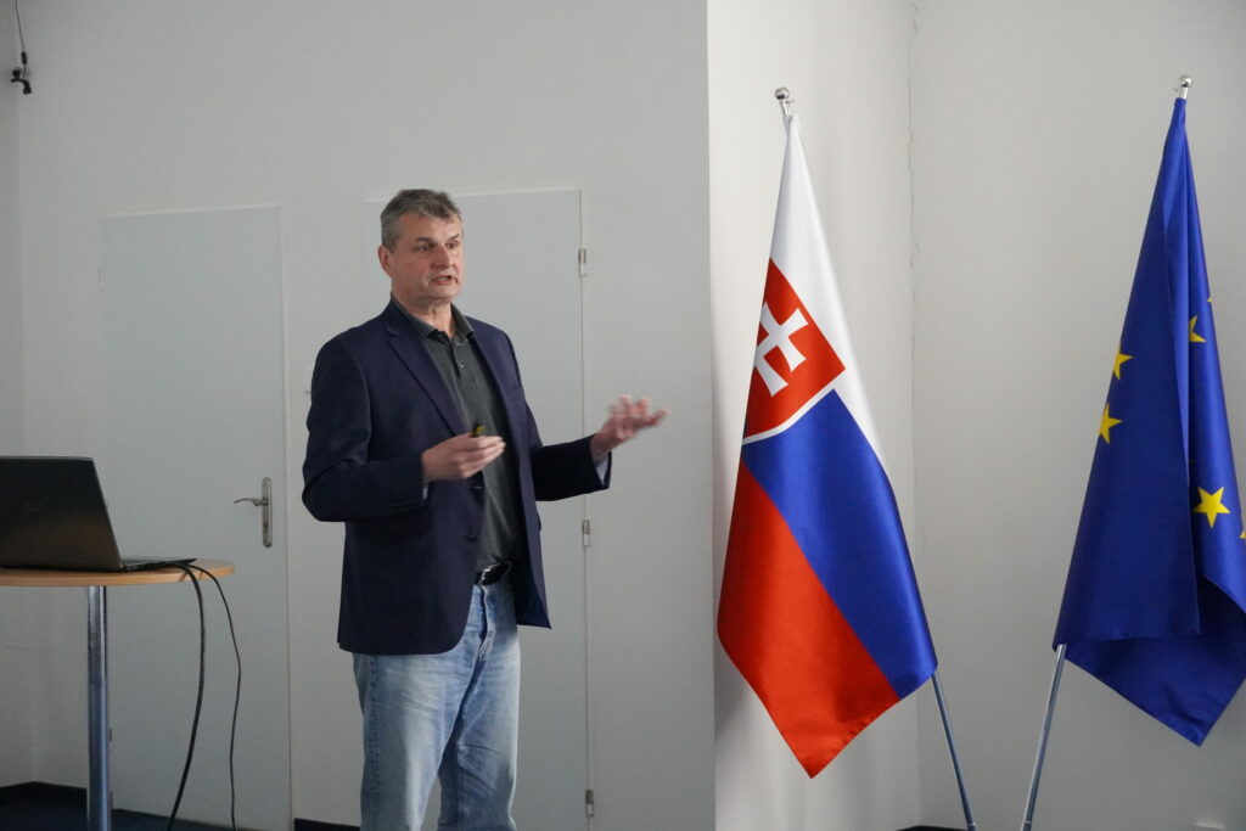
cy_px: 416
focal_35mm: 74
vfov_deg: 18.6
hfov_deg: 27.5
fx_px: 2544
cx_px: 623
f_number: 5
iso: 6400
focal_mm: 49
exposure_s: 1/25
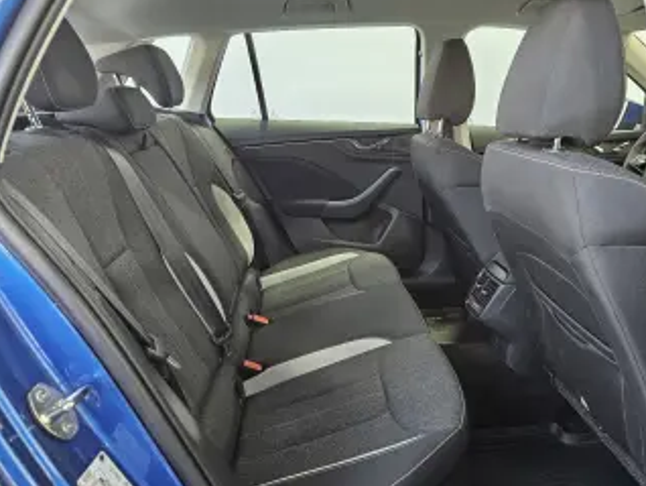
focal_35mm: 26
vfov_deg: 53.1
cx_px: 345
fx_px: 486
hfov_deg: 67.2
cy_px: 242
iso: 400
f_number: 1.7
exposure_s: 1/100
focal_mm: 6.3
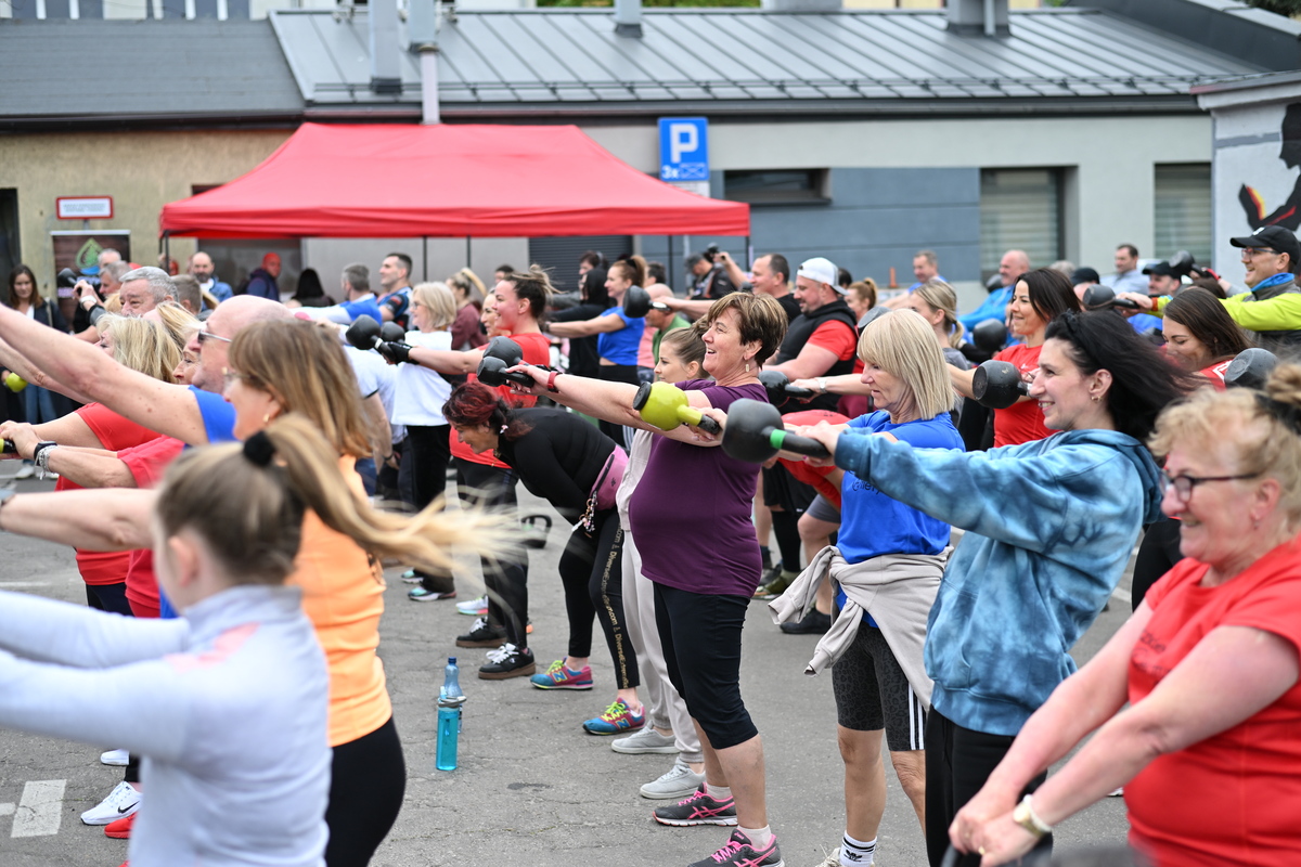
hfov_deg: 39.6
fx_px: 1807
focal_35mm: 50
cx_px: 650
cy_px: 434
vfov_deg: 27.0
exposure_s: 1/2000
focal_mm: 50
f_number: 2.5
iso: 320
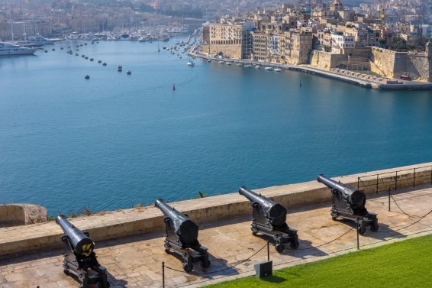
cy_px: 127
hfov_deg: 34.3
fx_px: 696
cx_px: 278
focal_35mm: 58
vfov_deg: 23.4
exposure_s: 1/480
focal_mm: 27
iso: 200
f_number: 9
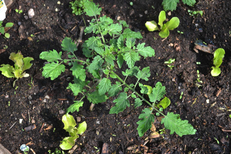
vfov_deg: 23.8
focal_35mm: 57
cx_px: 116
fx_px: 366
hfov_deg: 35.1
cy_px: 77
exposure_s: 1/640
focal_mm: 38
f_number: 5
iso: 400
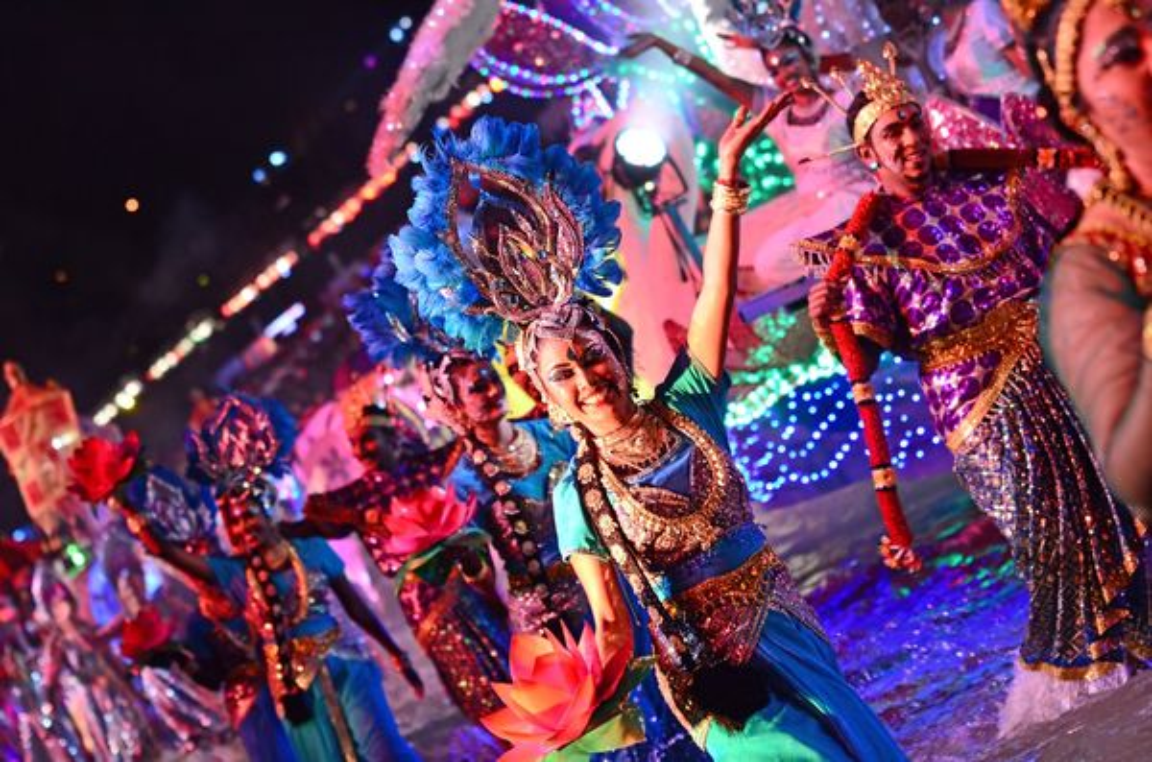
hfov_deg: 19.5
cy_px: 381
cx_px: 576
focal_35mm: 105
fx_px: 3352
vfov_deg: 13.0
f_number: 3.5
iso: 2000
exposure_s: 1/160
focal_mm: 70
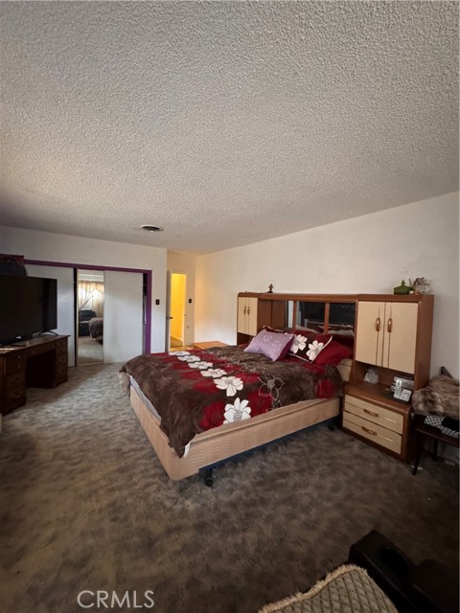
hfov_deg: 85.7
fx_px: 248
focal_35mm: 14
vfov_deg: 102.1
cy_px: 306
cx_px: 230
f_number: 2.2
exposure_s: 1/48
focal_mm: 2.22
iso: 1250
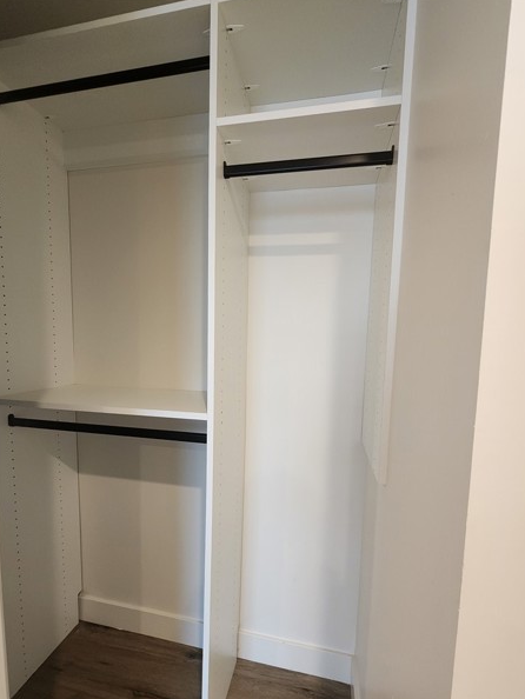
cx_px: 260
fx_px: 283
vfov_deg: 101.9
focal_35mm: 14
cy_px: 371
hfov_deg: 85.7
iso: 400
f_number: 2.2
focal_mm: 2.2
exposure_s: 1/60
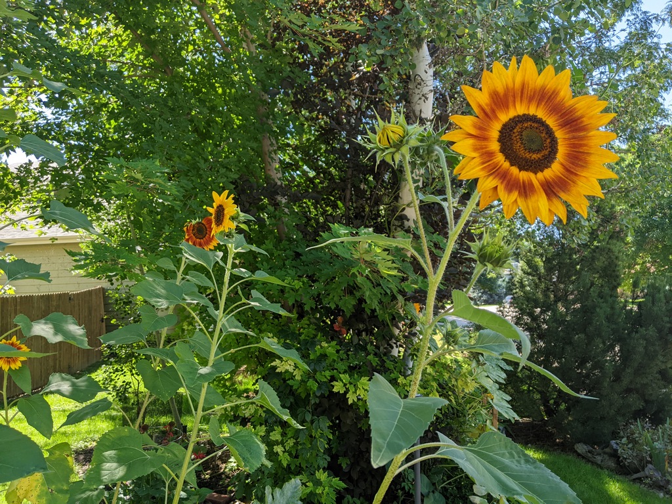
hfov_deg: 65.3
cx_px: 336
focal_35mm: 27
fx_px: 524
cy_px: 252
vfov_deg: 51.4
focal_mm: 4.44
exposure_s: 1/435
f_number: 1.8
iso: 45
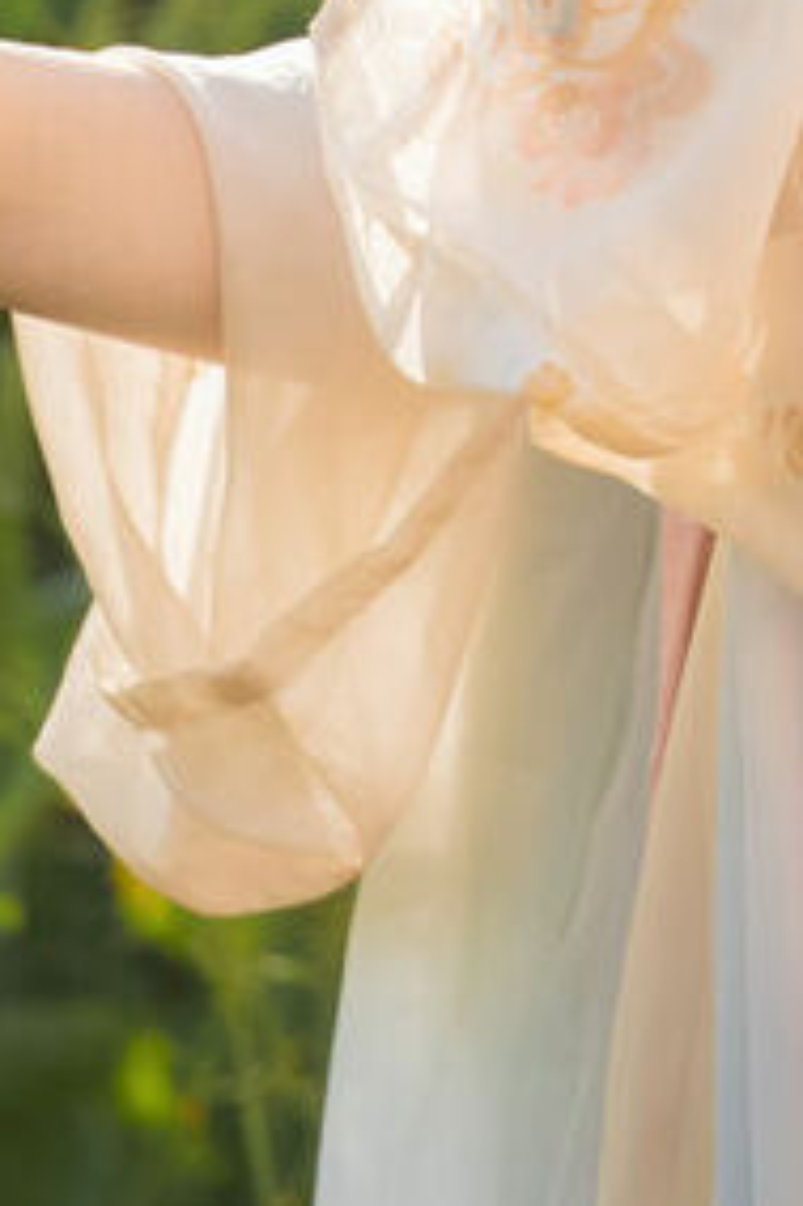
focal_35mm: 1033
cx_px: 1368
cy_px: -928
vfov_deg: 2.0
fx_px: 34602
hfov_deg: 1.3
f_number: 2.8
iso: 100
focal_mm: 187
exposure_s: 1/640
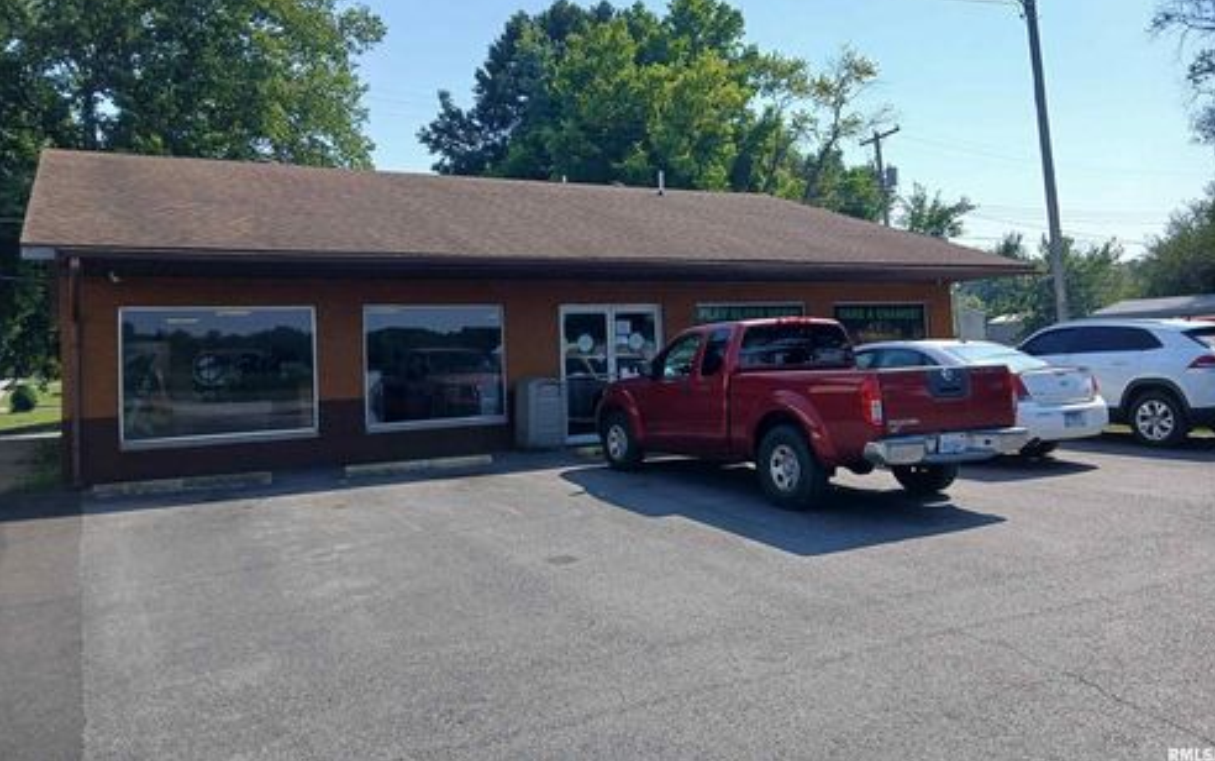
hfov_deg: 66.4
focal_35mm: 28
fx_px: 928
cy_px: 305
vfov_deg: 44.4
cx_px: 612
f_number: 1.8
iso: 20
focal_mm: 3.98
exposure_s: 1/693
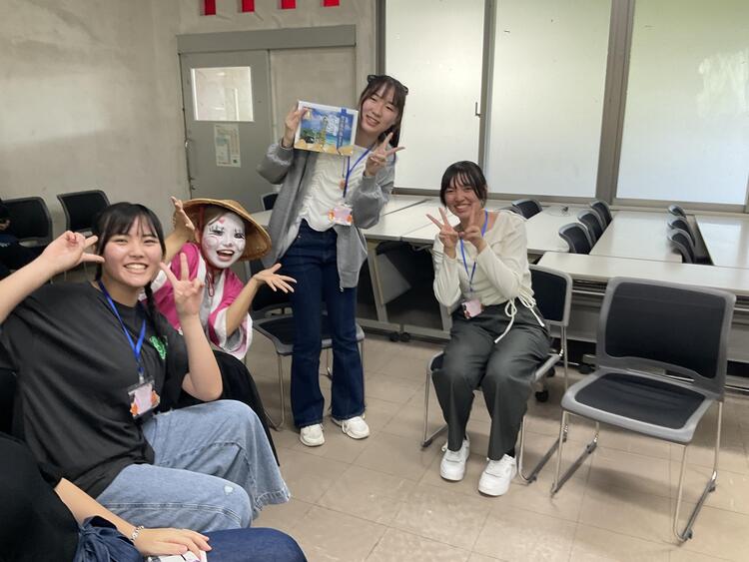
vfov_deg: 48.3
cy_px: 281
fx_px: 628
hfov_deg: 61.6
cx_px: 374
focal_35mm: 29
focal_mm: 3
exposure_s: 1/60
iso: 50
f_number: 1.8
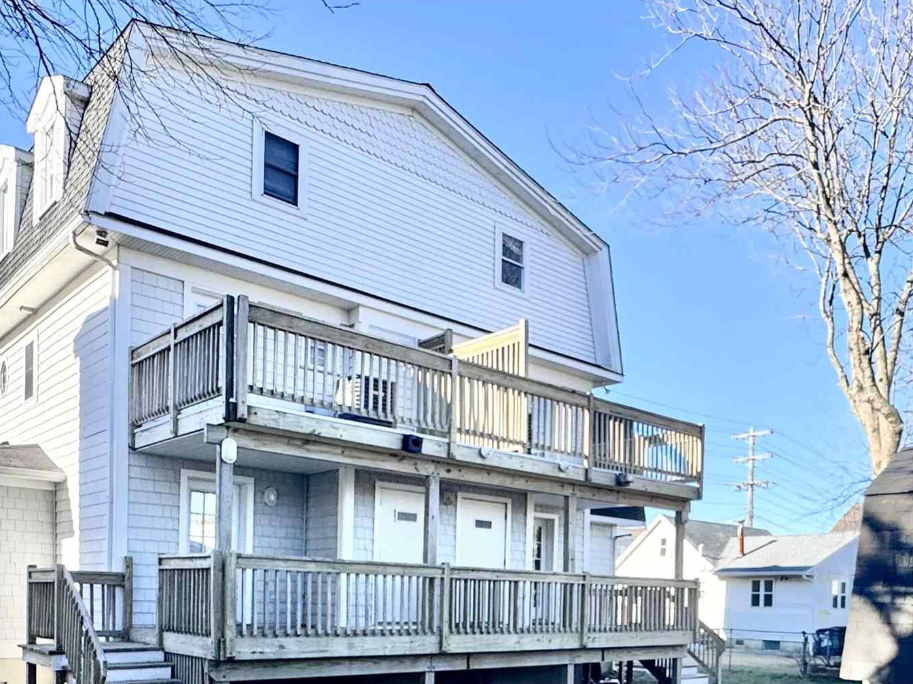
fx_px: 844
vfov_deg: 40.9
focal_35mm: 32
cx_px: 639
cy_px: 612
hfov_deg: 55.1
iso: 50
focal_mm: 2.22
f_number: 2.2
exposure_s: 1/1020
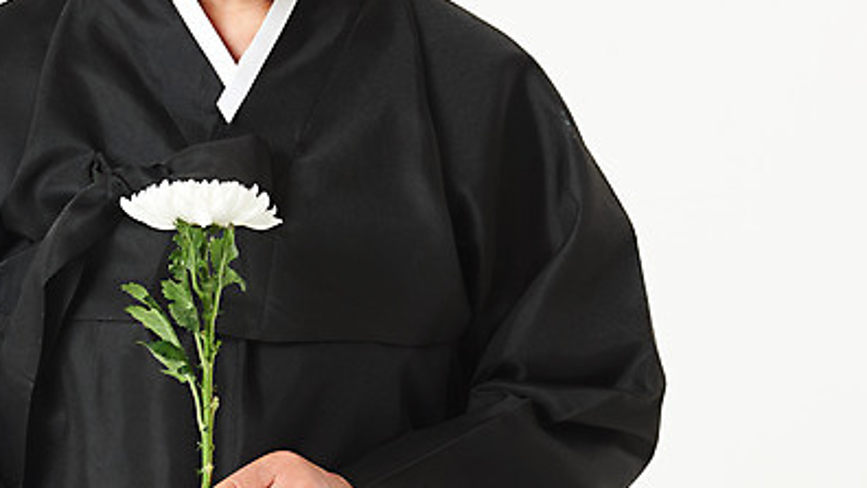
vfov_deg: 3.8
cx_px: 242
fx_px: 7290
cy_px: 400
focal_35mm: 317
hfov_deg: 6.8
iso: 100
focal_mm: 200
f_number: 11
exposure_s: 1/125
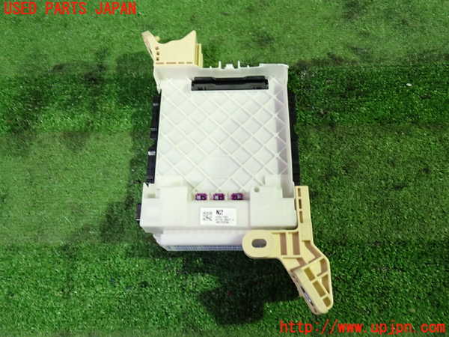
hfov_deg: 60.0
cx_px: 224
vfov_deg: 46.8
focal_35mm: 30
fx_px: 389
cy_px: 168
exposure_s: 1/30
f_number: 2.3
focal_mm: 5.4
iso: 500
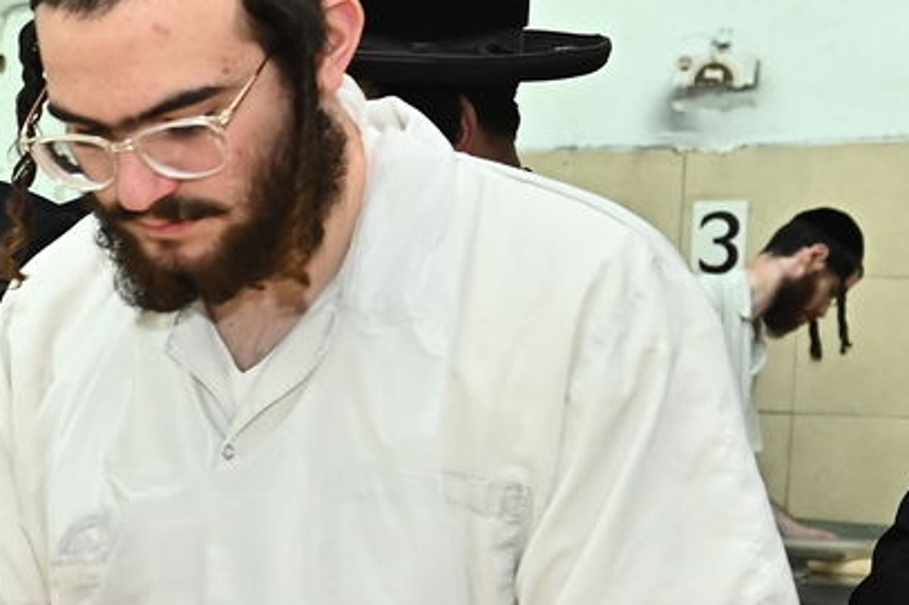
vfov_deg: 11.7
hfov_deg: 16.1
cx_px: -449
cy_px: 473
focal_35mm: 117
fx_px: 2953
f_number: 5
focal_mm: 34
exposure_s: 1/200
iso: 1250
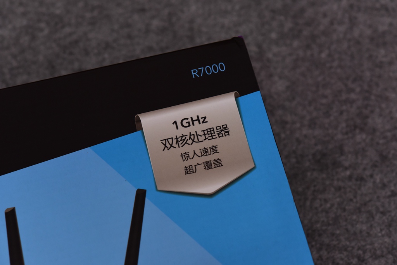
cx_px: 198
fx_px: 662
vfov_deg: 22.6
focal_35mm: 60
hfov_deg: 33.4
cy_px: 132
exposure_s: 1/60
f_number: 5.6
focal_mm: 60
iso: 1600
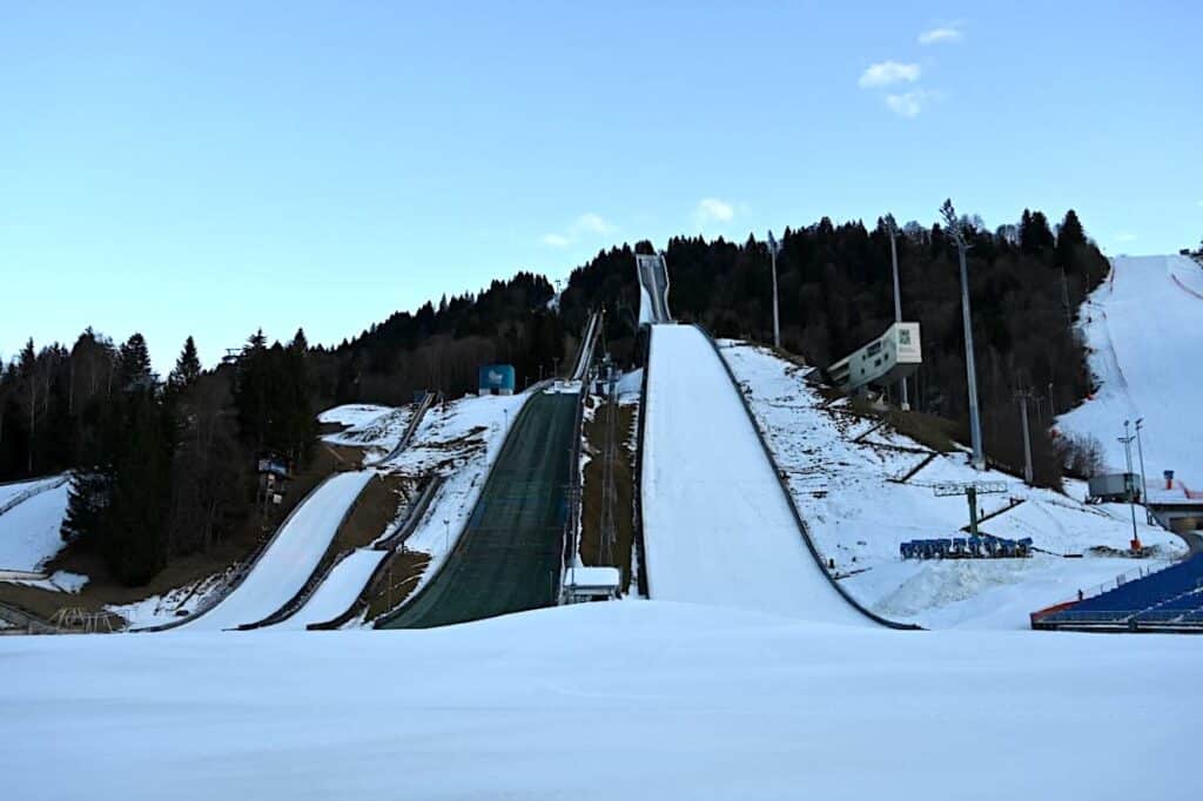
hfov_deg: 63.7
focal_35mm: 29
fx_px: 969
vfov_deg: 44.9
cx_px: 602
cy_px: 400
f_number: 5.6
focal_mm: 29
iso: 200
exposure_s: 1/250
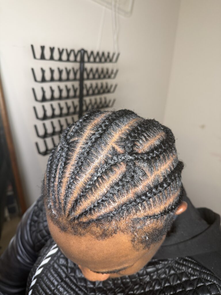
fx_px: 204
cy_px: 148
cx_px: 110
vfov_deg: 71.6
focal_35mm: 24
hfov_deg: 56.8
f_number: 1.78
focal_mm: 6.76
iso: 200
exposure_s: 1/100
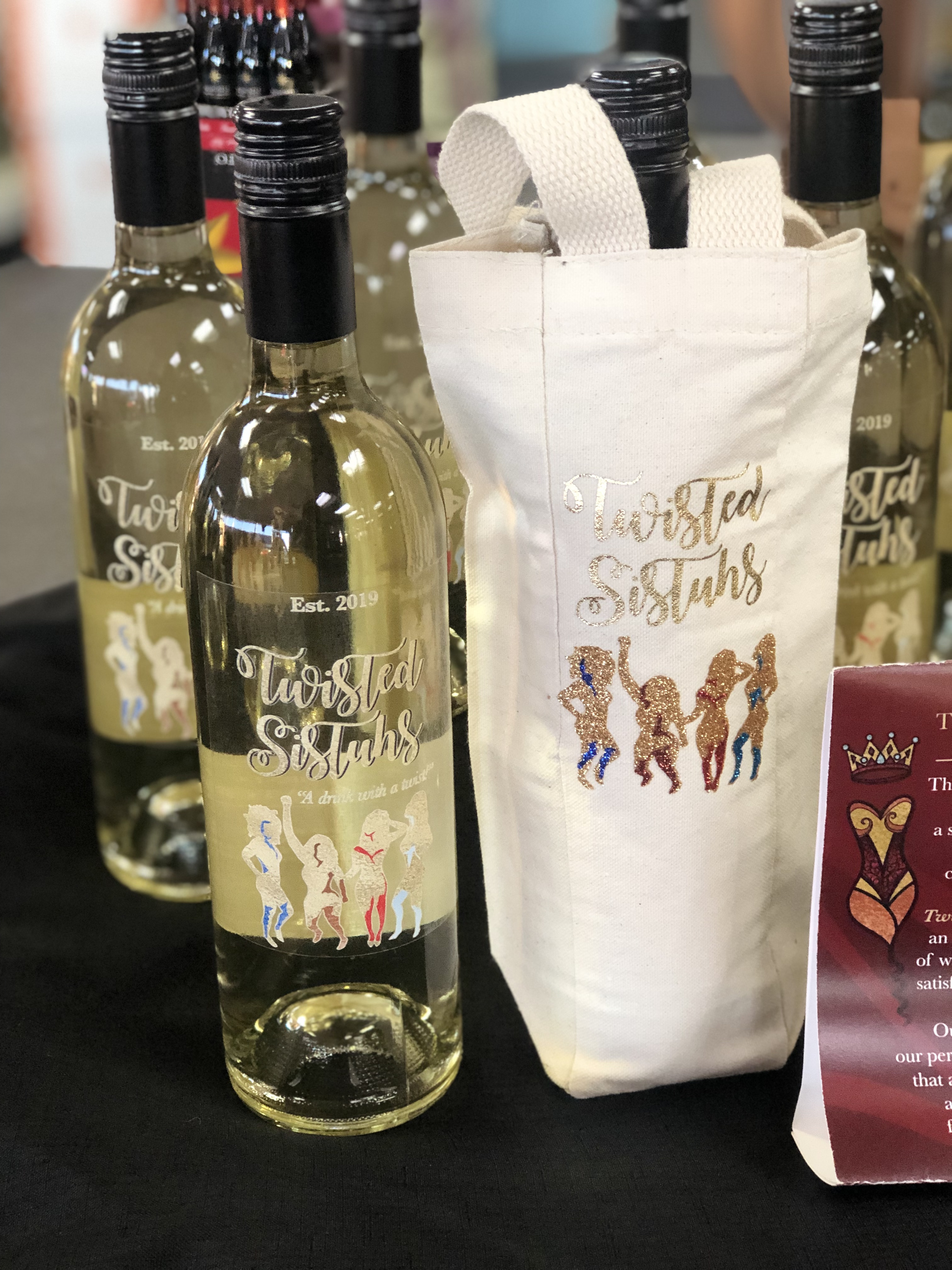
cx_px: 476
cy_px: 635
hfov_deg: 25.7
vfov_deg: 33.8
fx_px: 2090
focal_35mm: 57
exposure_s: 1/30
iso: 200
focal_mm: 6.6
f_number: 2.8
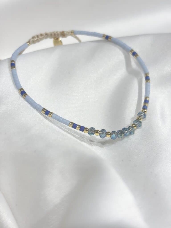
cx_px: 86
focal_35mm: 52
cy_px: 114
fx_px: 343
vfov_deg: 36.8
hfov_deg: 28.0
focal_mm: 5.96
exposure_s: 1/250
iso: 32
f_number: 1.6
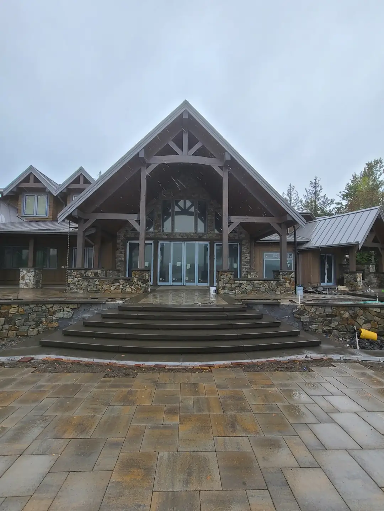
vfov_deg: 106.2
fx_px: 192
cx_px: 192
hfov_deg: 89.9
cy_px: 256
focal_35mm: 13
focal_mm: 2.2
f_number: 2.2
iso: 50
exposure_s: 1/362
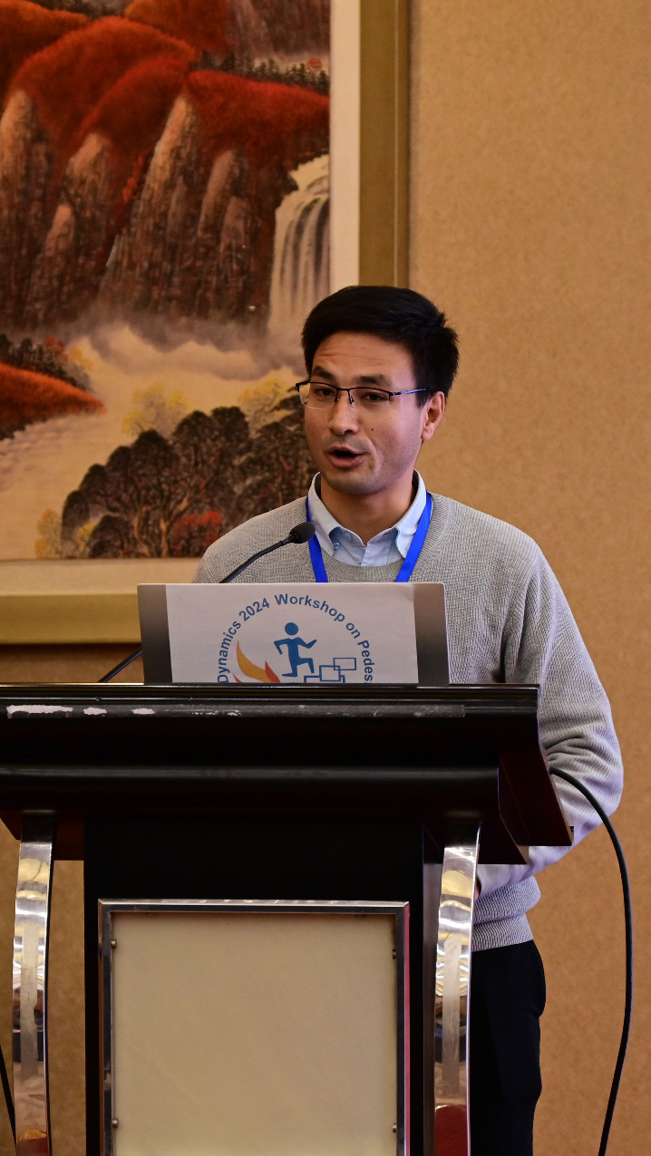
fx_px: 6289
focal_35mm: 205
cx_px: 308
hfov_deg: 5.9
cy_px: 579
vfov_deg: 10.5
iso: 2000
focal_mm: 130
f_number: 6.3
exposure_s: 1/100
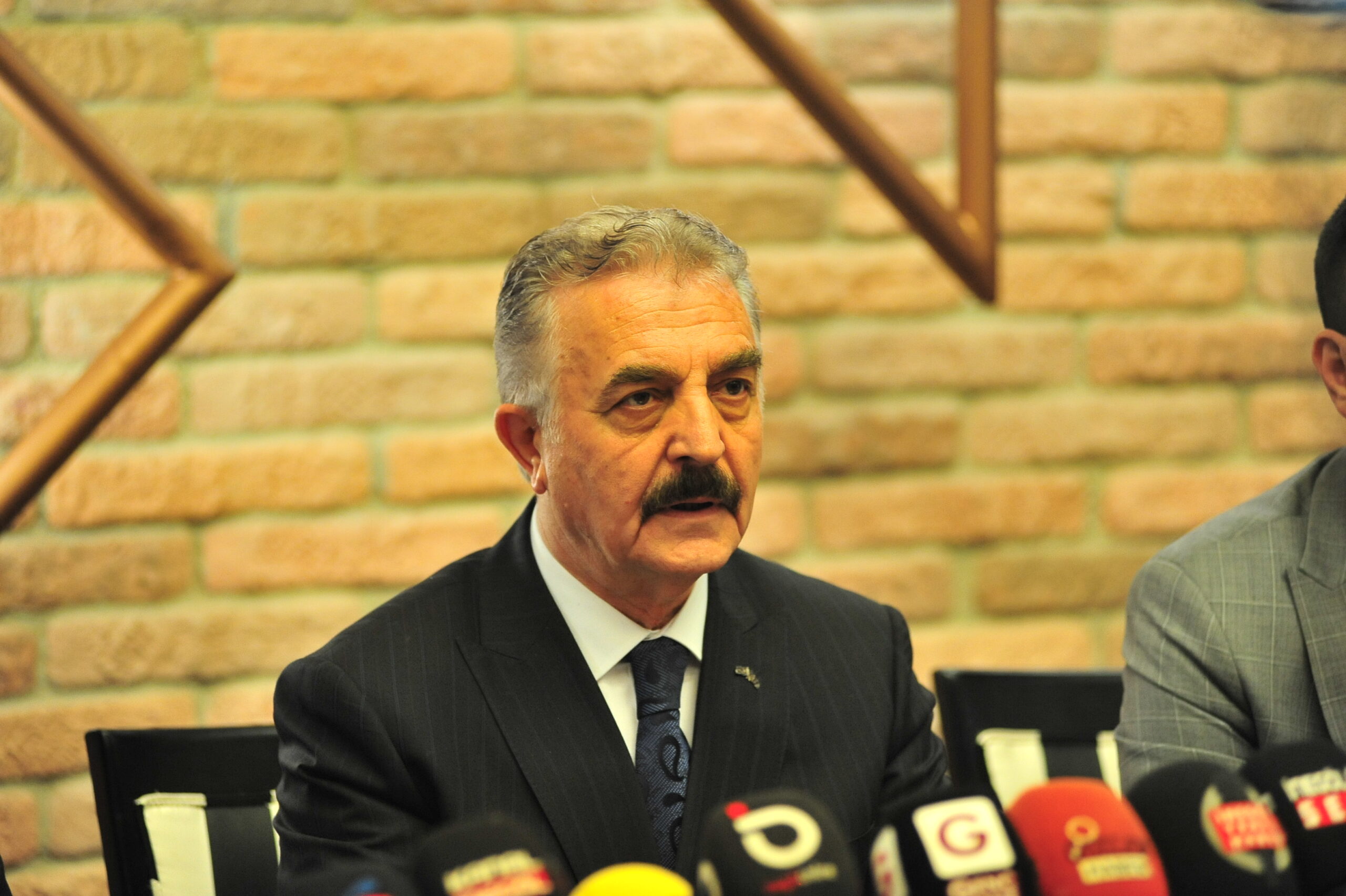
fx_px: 5419
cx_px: 673
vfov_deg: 9.5
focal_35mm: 145
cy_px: 448
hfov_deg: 14.2
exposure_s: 1/160
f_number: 3.2
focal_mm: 145
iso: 3200
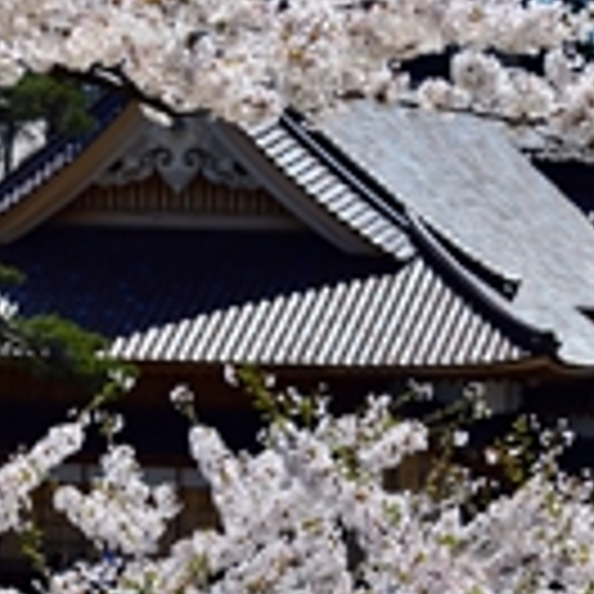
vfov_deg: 5.6
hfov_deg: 5.7
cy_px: 536
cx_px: 335
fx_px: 6018
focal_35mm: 310
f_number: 6.3
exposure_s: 1/2500
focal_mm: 120
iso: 400
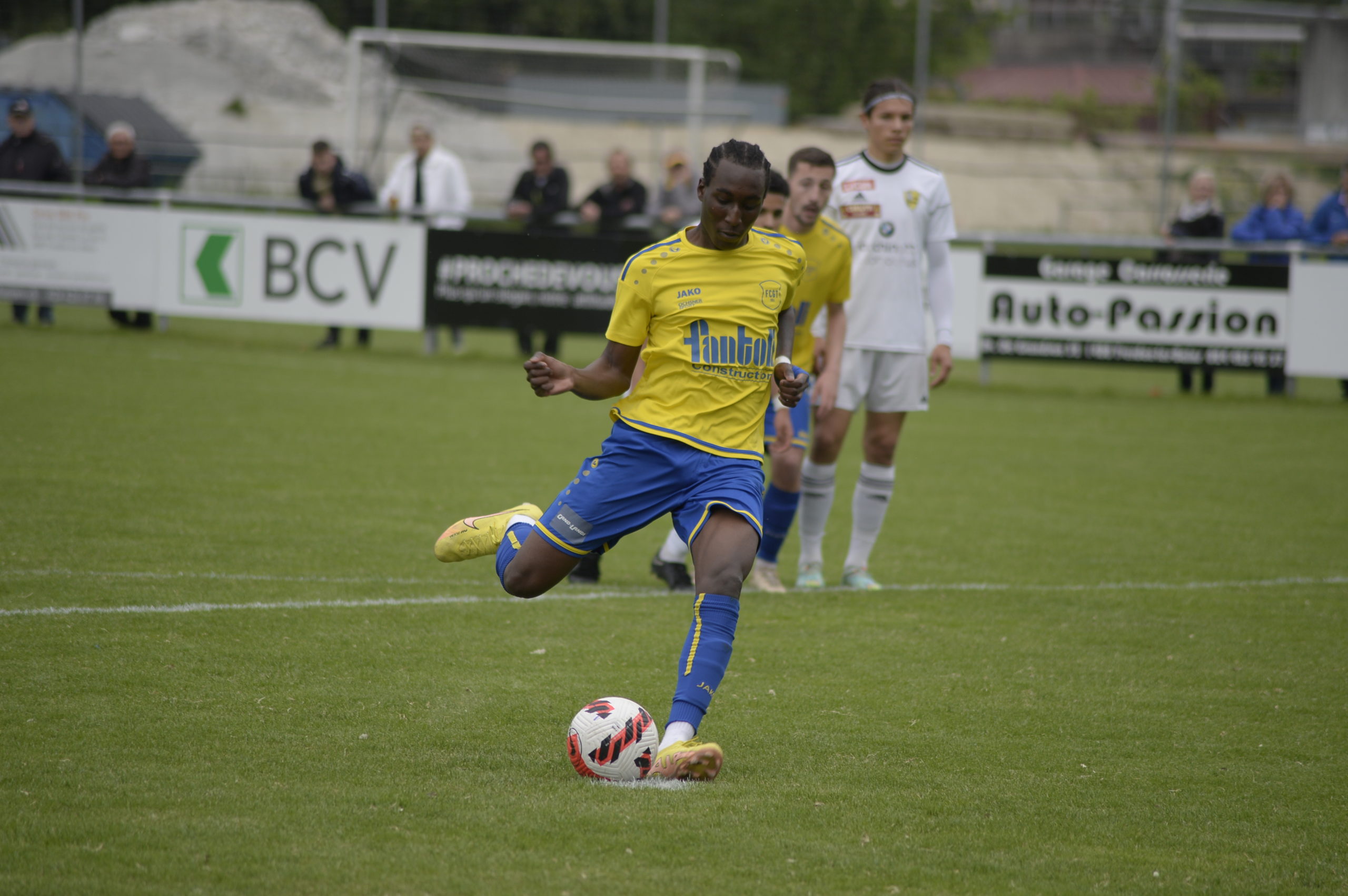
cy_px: 448
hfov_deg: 8.2
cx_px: 674
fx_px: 9351
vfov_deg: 5.5
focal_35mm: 250
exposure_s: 1/640
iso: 400
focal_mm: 250
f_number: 5
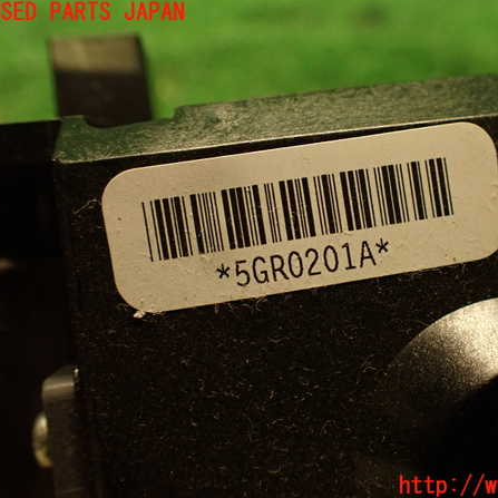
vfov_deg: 43.9
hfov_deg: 43.5
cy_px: 250
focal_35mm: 38
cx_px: 316
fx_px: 619
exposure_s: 1/30
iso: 320
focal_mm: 5.79
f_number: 2.4
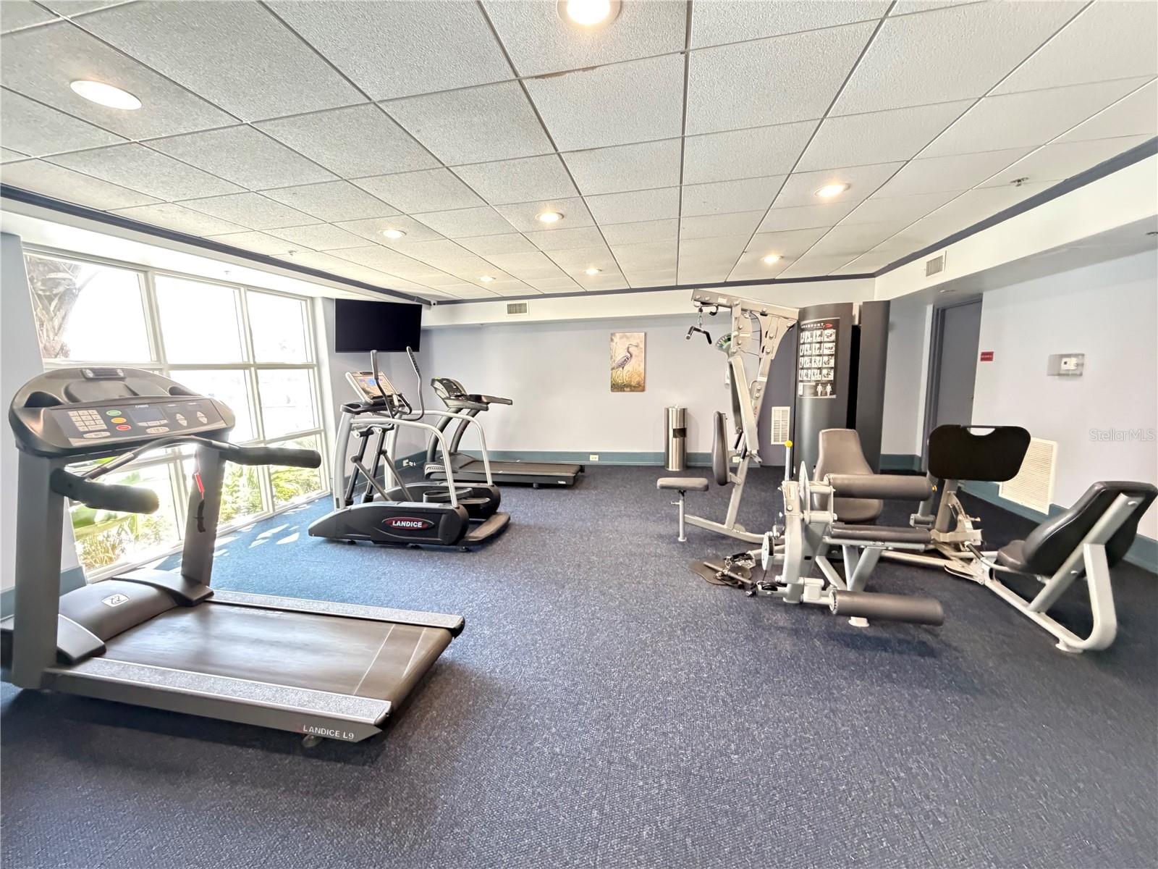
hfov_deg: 102.1
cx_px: 579
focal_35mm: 14
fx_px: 468
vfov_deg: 85.7
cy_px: 434
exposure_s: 1/60
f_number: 2.2
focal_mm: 2.22
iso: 1250
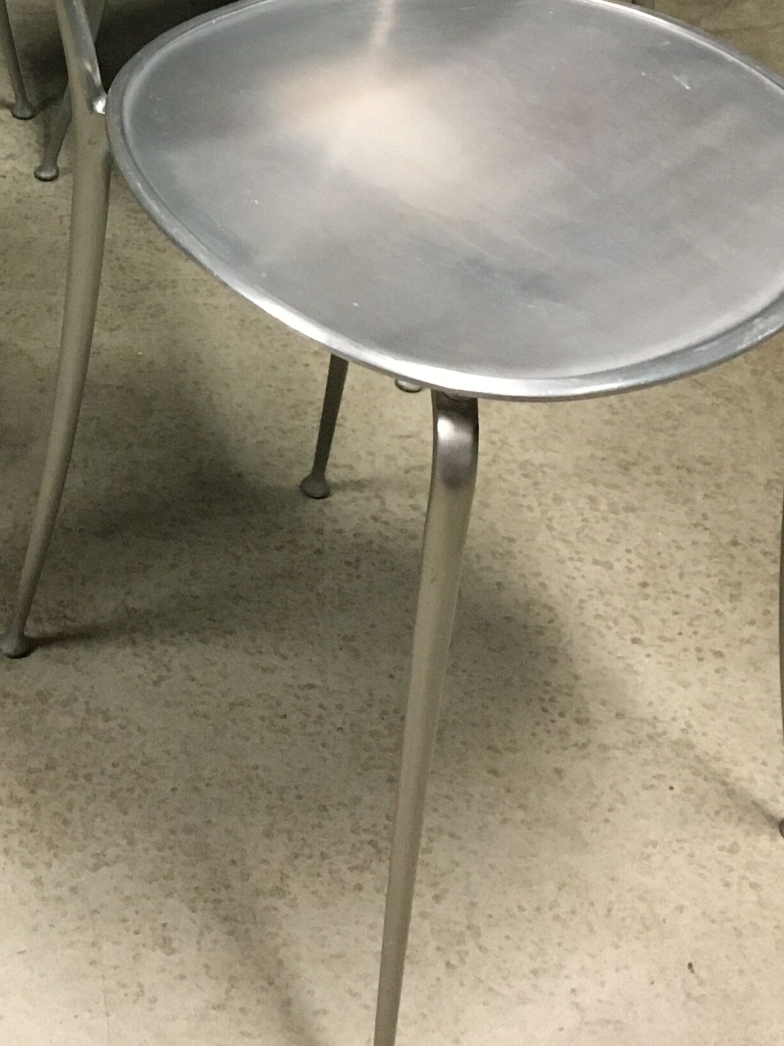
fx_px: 2174
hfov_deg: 19.8
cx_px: -22
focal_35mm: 72
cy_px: 26
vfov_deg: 25.8
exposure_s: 1/20
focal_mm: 4.15
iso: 200
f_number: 2.2
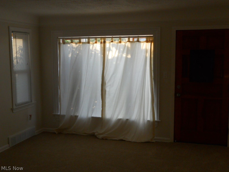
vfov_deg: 35.1
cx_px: 114
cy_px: 86
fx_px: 271
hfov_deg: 45.8
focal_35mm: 41
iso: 320
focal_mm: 7.3
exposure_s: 1/250
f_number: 3.2
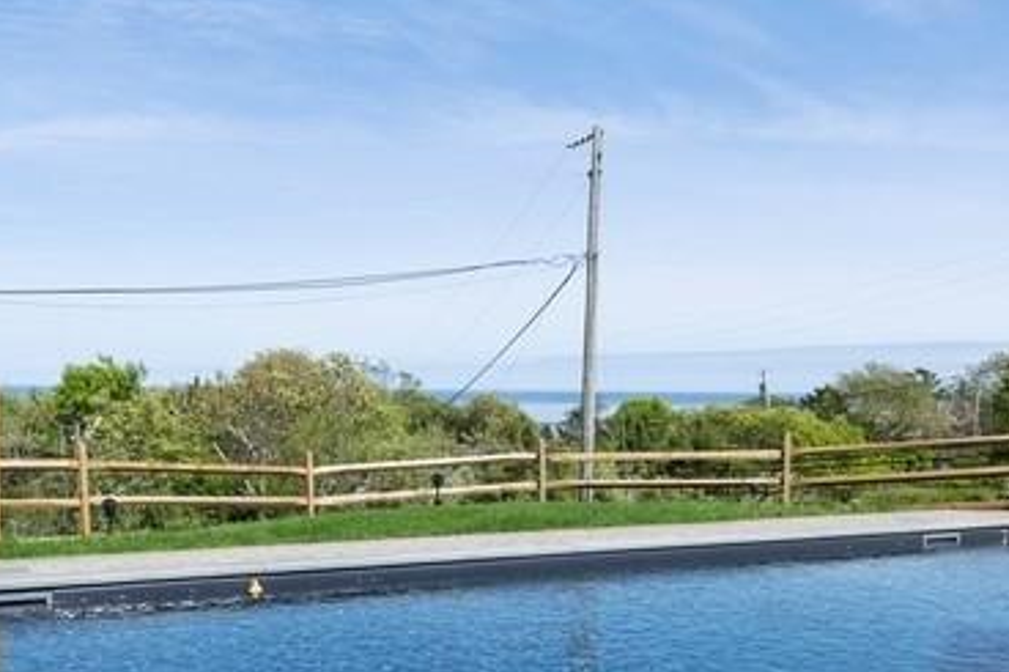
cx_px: 409
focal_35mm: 39
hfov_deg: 49.3
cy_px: 472
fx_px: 1093
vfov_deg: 33.7
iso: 200
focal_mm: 14
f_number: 8
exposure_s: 1/640
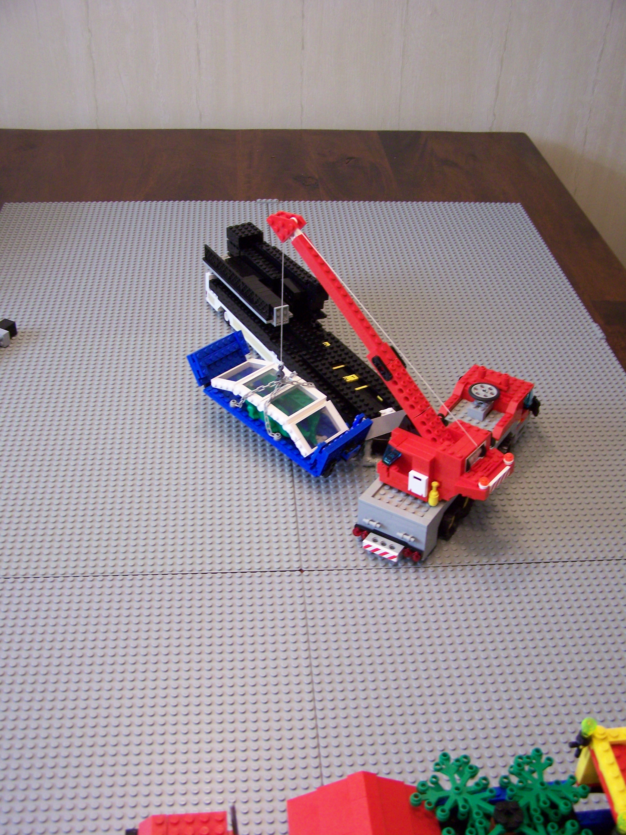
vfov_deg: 49.0
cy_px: 418
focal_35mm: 38
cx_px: 313
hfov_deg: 37.7
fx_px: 916
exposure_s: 1/25
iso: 160
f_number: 2.8
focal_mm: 6.3
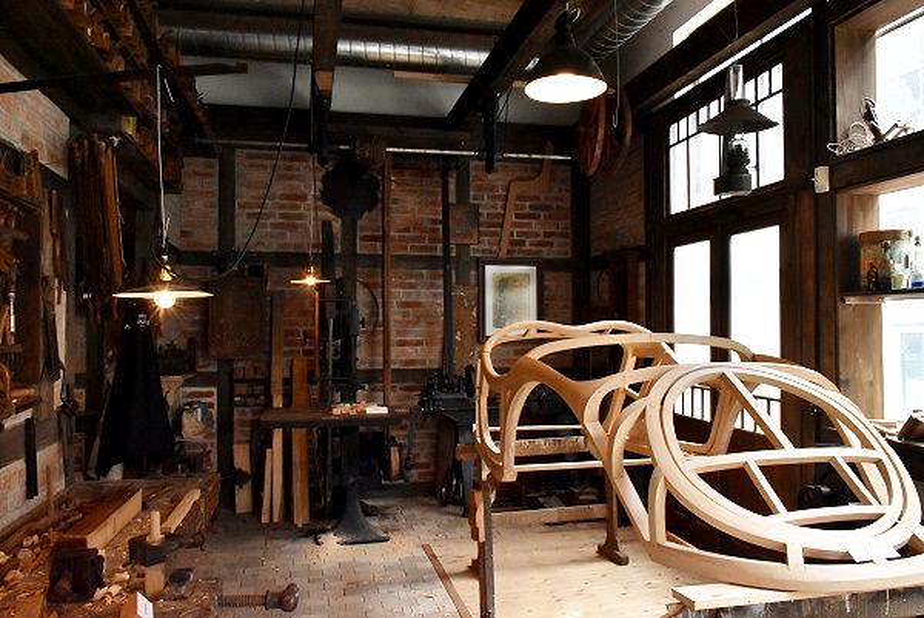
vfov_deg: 48.0
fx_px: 693
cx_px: 462
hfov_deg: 67.3
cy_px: 309
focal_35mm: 27
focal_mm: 18
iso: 2000
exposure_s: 1/125
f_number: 11
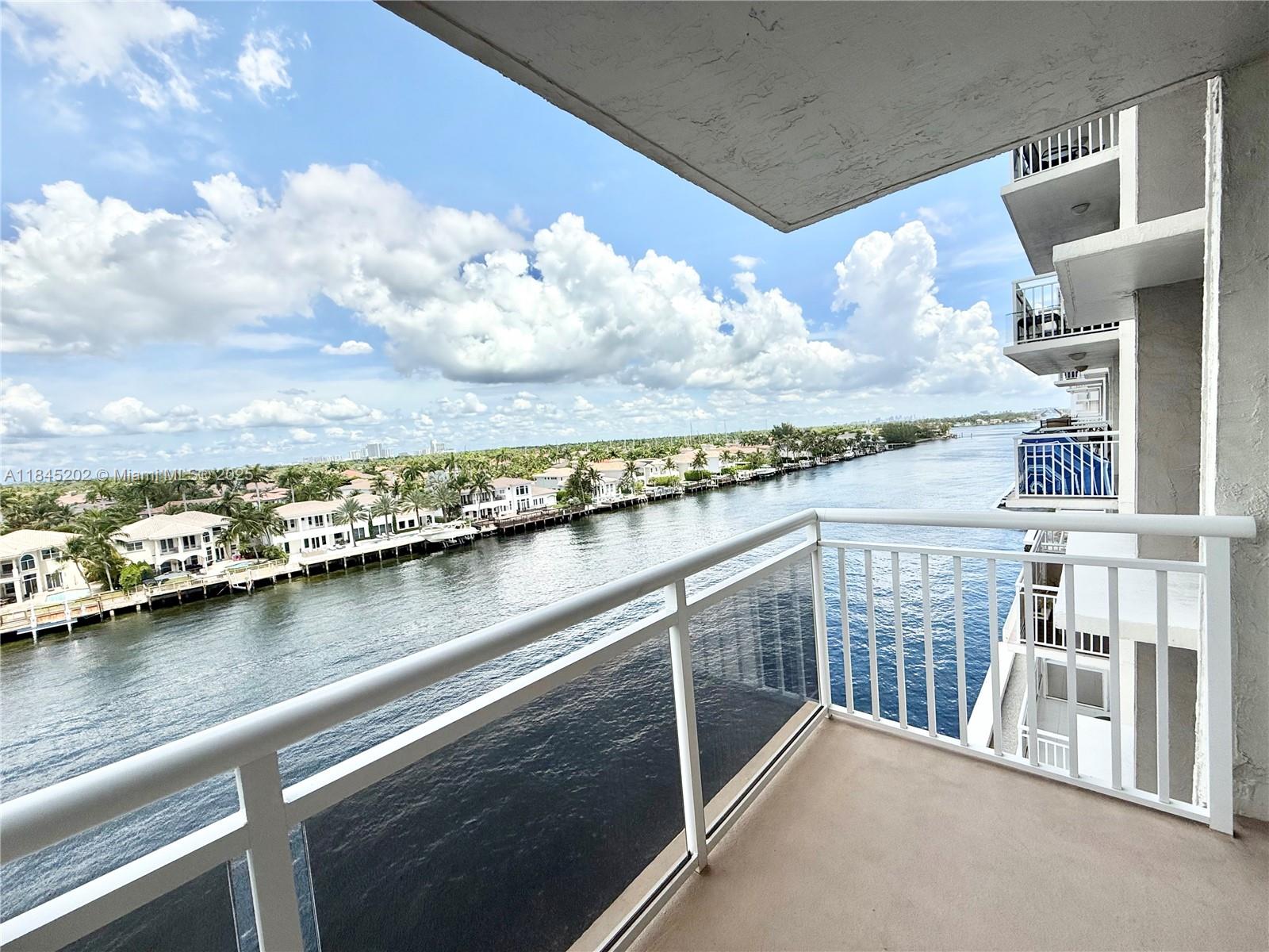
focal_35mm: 14
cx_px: 634
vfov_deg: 85.7
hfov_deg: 102.1
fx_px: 513
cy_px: 476
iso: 50
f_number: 2.2
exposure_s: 1/3460
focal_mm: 2.22
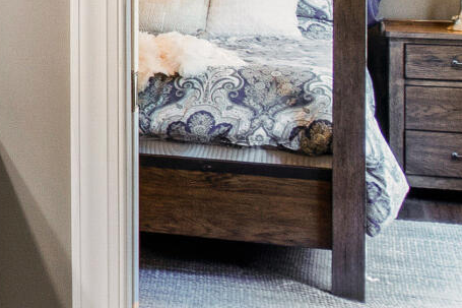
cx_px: -304
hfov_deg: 17.6
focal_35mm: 99
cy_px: -99
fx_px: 1270
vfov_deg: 13.3
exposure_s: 1/5
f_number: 8
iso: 100
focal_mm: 10
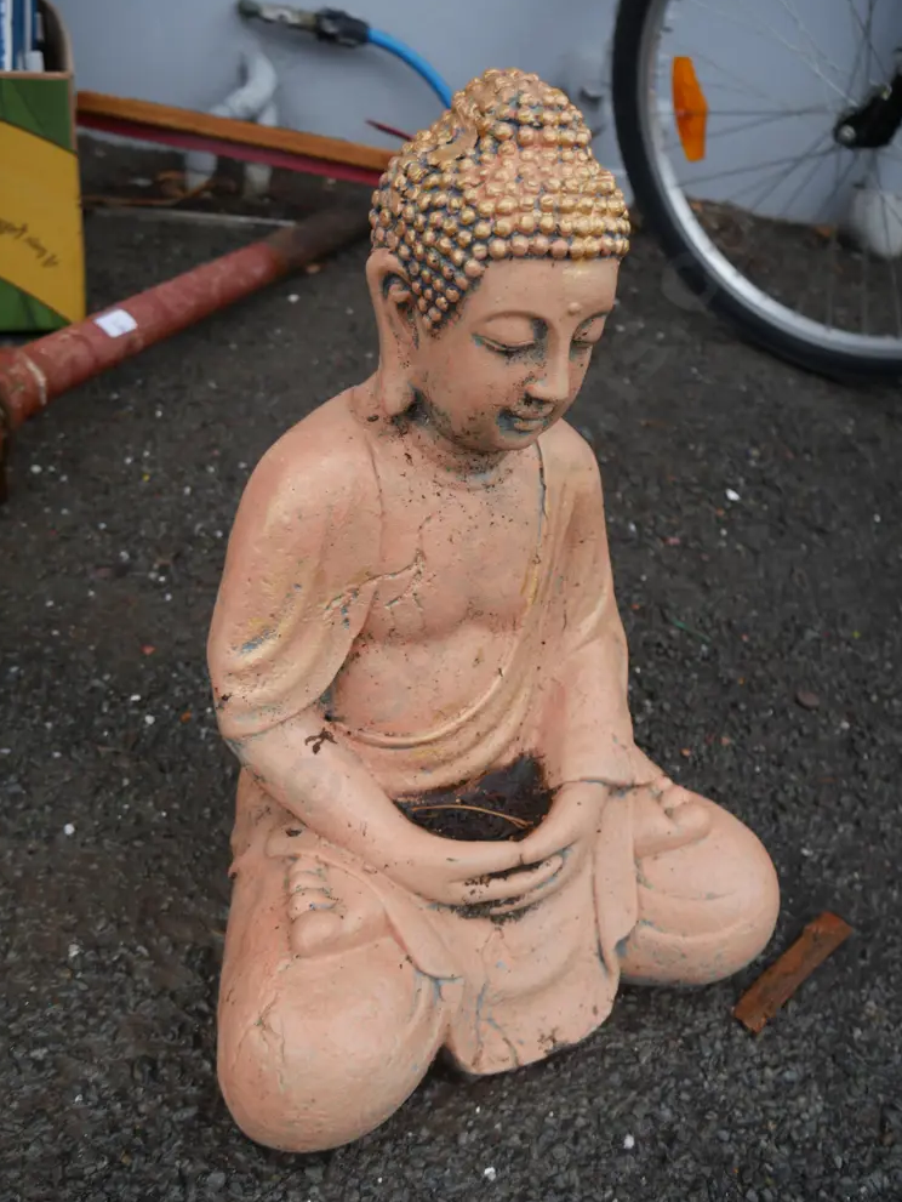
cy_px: 591
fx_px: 1076
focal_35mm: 31
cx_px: 456
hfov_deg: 45.5
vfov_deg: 58.3
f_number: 3.6
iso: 200
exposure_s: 1/125
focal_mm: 15
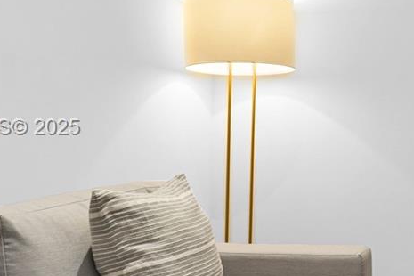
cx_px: 515
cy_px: 129
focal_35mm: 55
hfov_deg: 30.1
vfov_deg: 24.6
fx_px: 632
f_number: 8
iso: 250
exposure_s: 1/6
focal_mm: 16
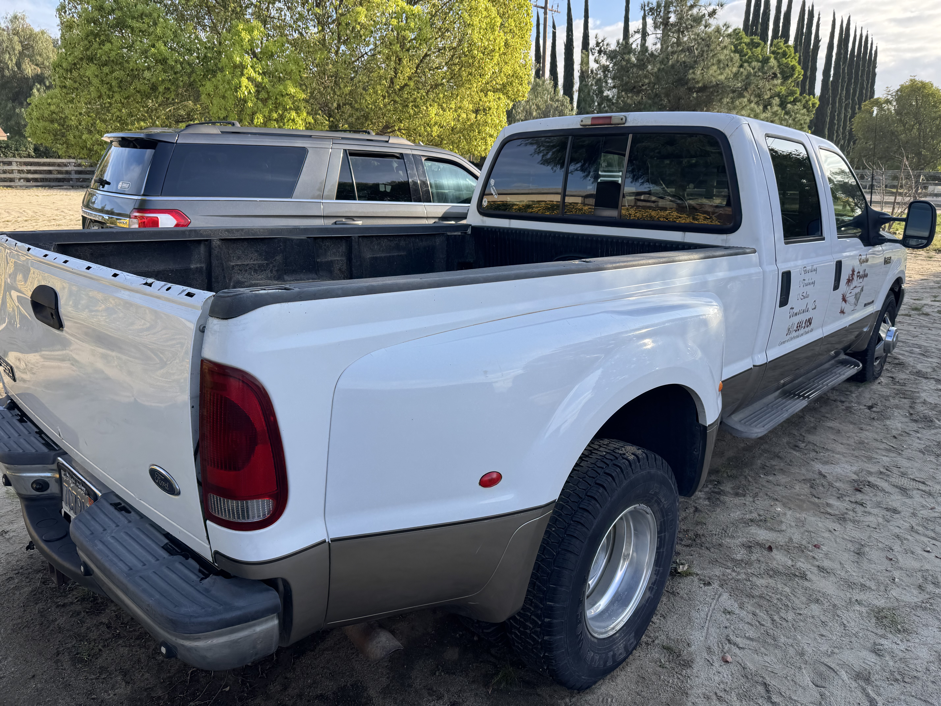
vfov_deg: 56.8
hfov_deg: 71.6
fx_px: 652
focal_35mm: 24
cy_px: 353
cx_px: 470
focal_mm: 6.76
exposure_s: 1/1261
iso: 80
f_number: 1.78
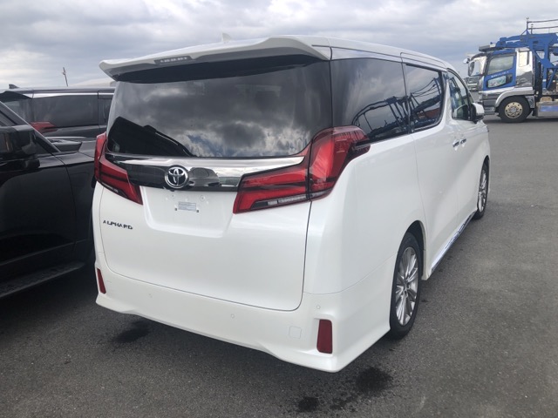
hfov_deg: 63.4
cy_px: 209
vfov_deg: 49.7
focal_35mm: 28
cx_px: 279
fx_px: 451
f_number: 1.8
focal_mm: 3.99
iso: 20
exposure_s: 1/1091
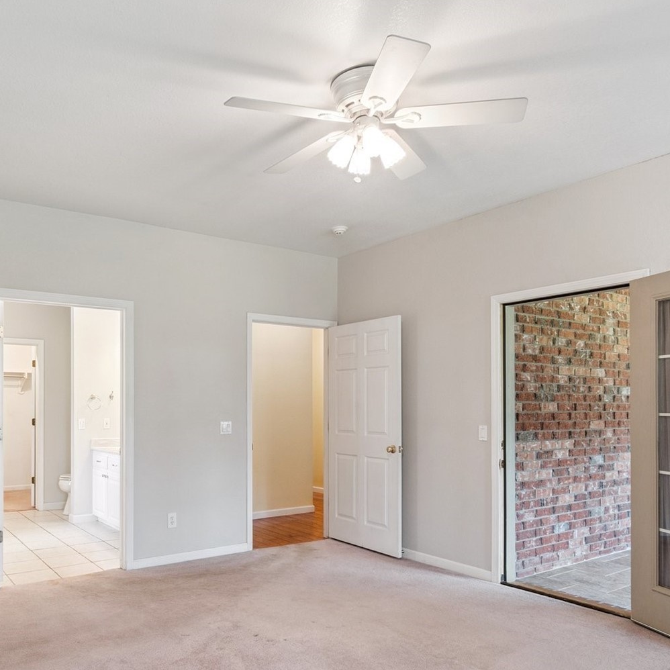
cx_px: 238
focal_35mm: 26
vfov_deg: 60.4
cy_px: 406
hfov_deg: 59.9
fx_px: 569
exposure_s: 1/20
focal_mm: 10
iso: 200
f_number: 6.3
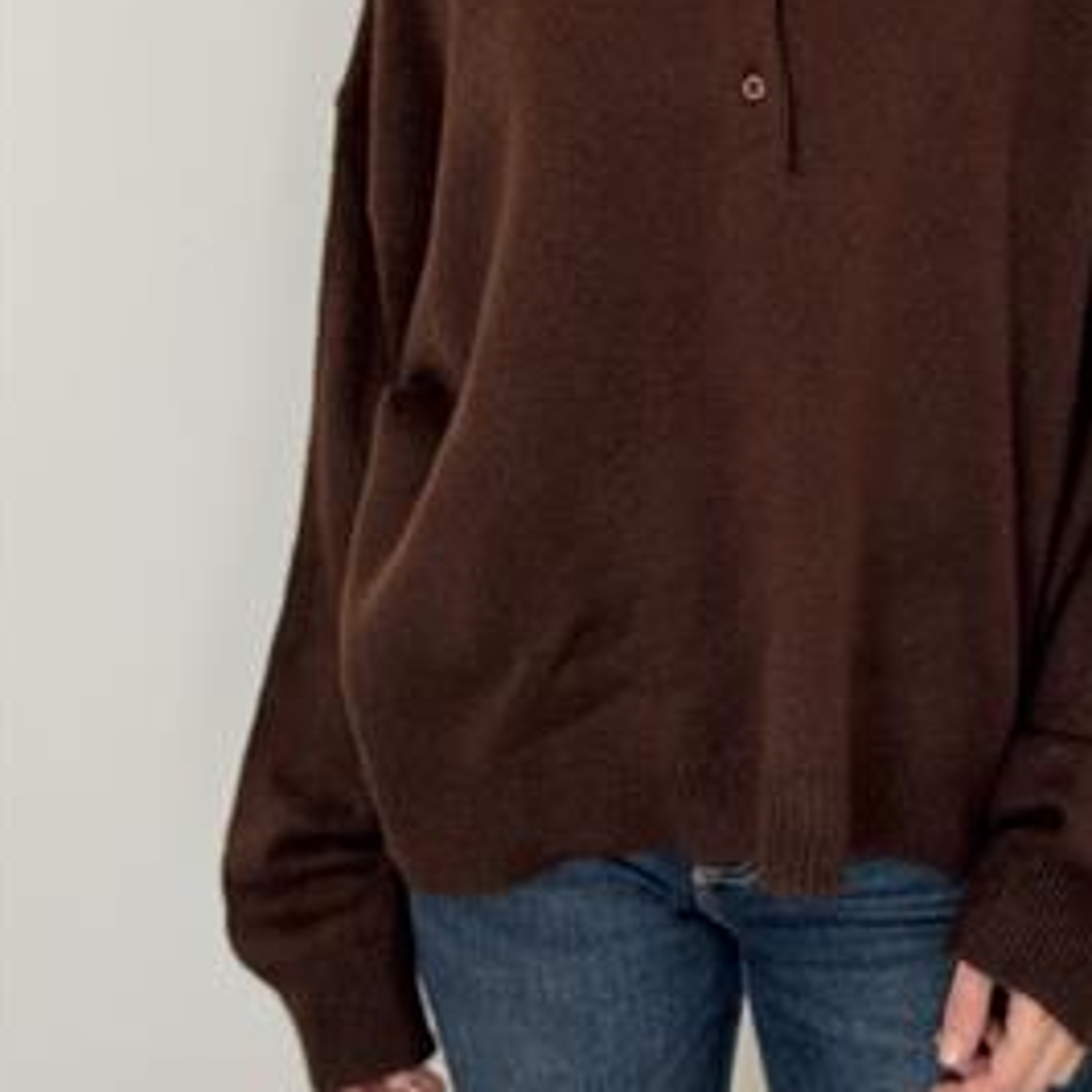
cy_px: 18
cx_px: 805
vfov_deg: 19.8
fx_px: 3034
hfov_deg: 20.3
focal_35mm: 85
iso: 100
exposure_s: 1/105
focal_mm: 6.76
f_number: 1.78
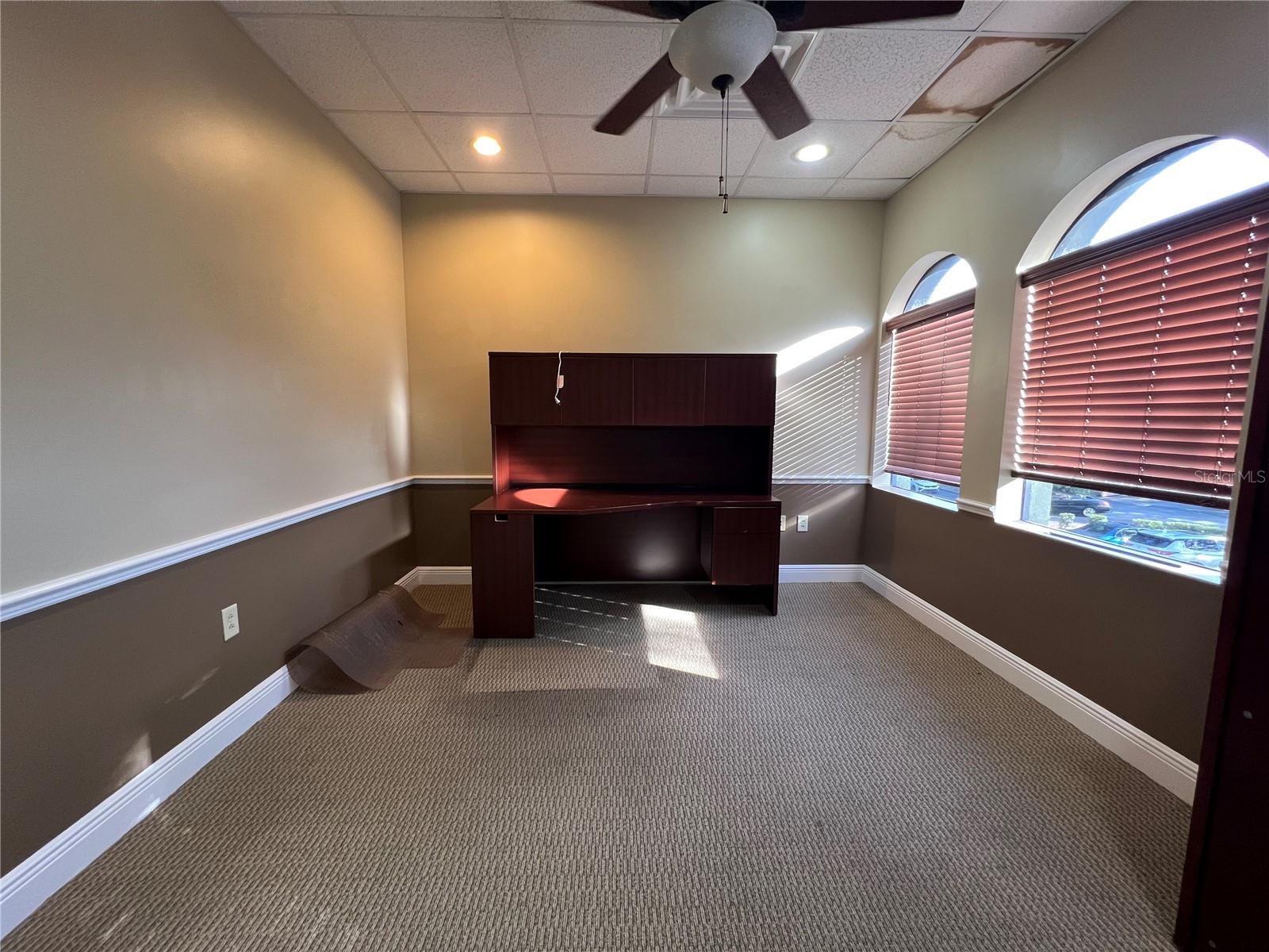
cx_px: 634
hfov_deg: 106.2
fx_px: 477
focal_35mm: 13
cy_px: 476
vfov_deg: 89.9
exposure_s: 1/60
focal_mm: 1.57
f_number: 1.8
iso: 200
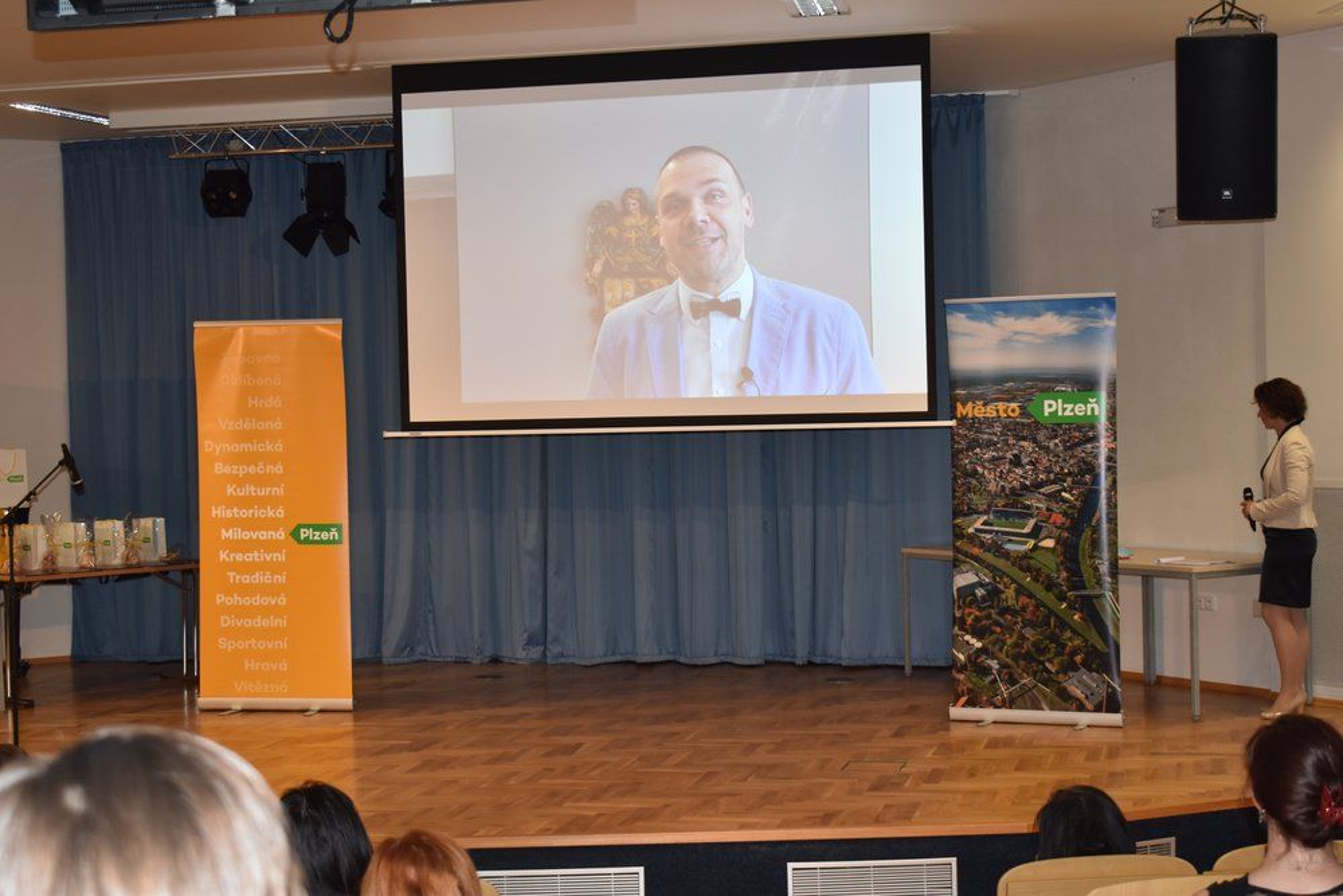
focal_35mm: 60
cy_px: 448
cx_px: 672
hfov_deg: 33.4
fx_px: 2239
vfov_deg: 22.6
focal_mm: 40
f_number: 5
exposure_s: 1/60
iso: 360
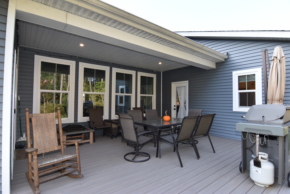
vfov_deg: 67.5
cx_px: 145
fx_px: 145
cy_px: 97
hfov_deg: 90.0
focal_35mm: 18
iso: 400
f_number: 6.3
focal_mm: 12
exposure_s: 1/160
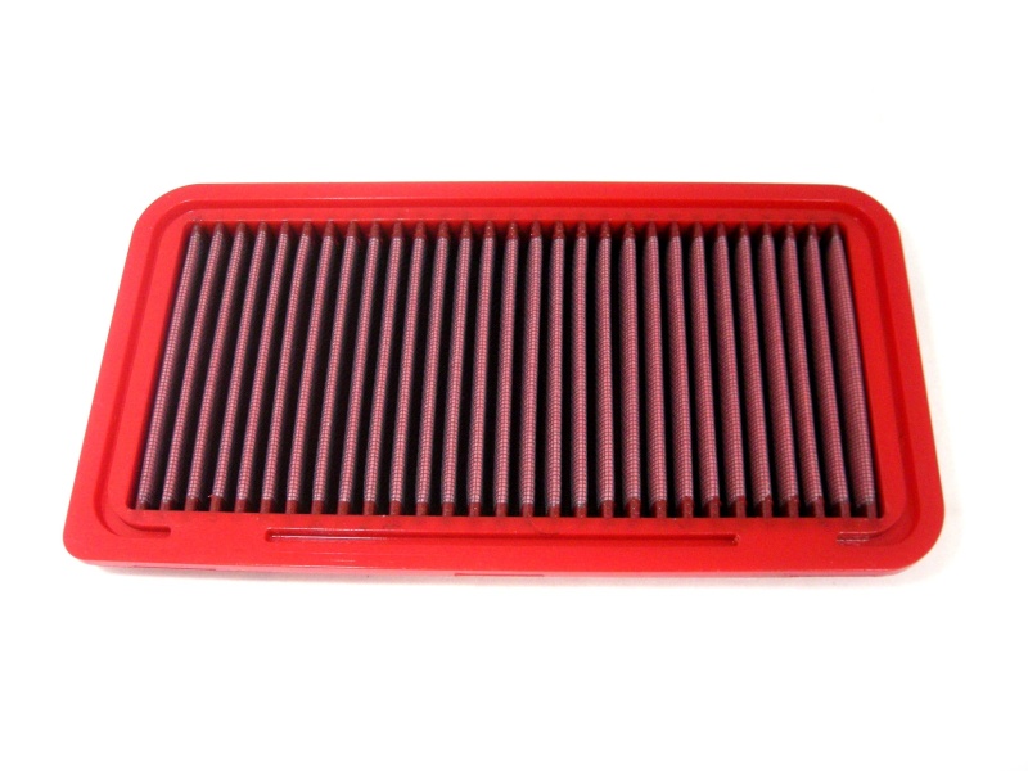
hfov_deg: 52.6
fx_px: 1039
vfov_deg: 40.7
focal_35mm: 35
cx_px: 514
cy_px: 386
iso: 261
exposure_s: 1/61.1
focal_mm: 5.7
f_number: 2.8
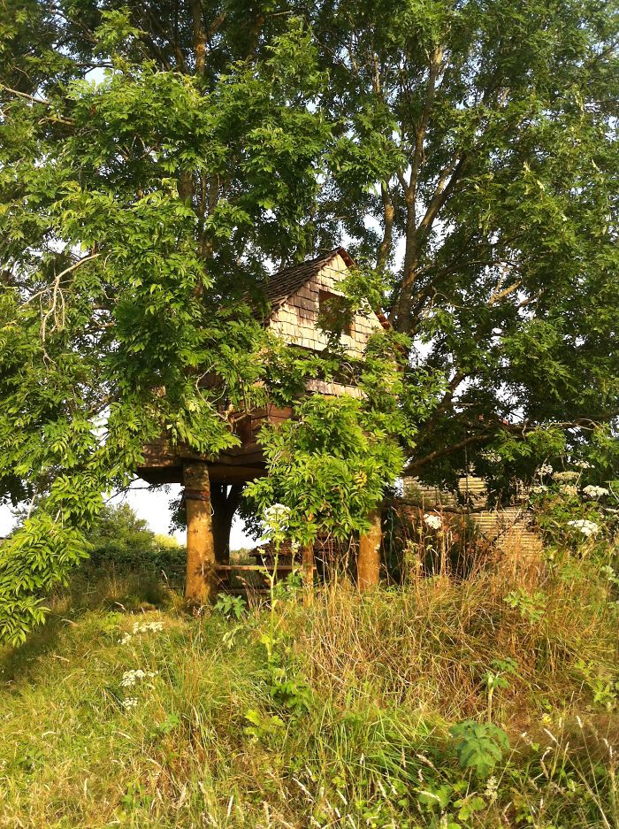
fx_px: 837
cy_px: 414
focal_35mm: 35
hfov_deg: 40.6
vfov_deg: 52.7
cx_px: 310
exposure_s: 1/331
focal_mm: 3.85
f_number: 2.8
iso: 80
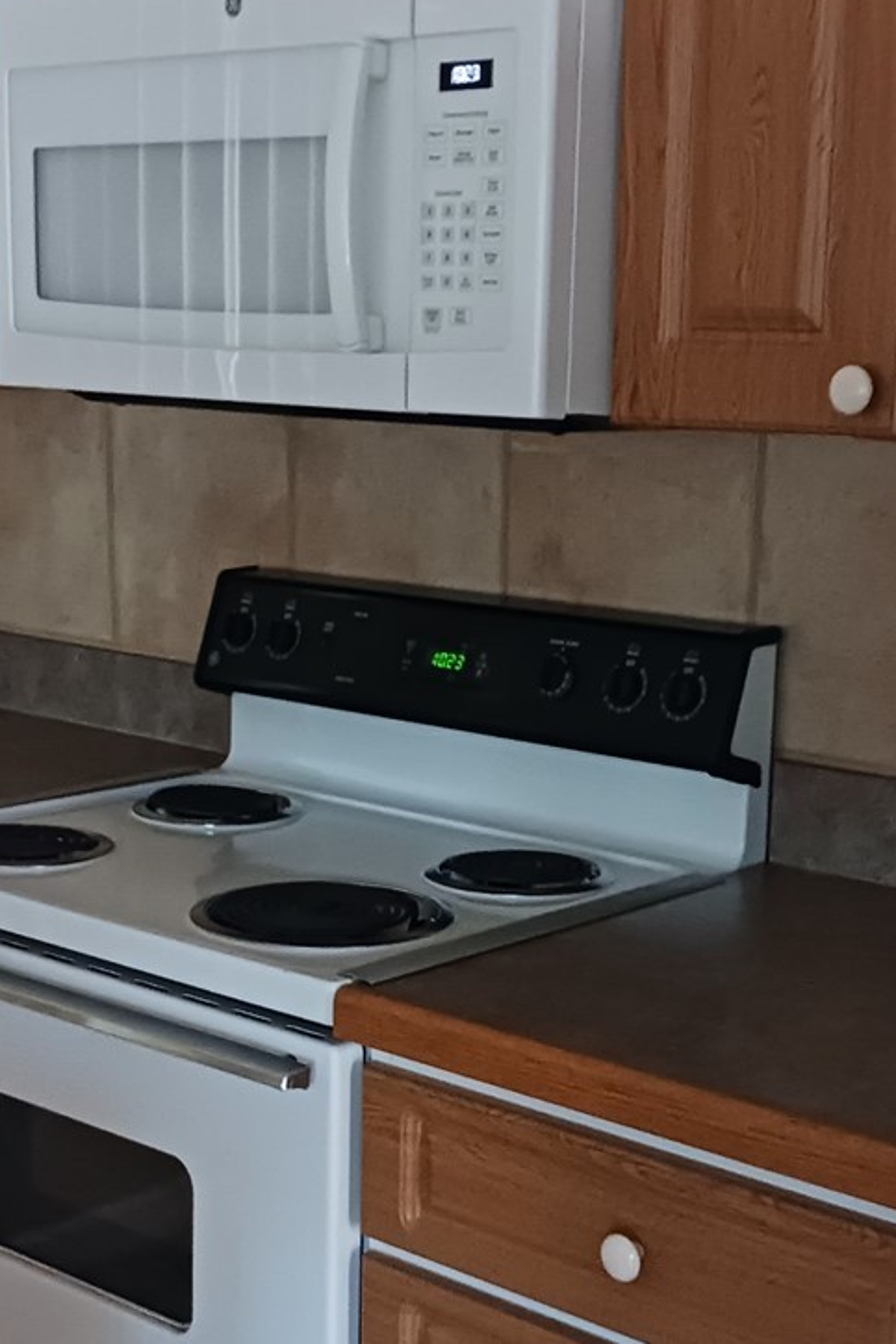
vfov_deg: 32.1
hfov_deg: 21.9
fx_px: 2316
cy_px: 886
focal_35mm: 62
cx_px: 429
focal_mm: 4
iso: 640
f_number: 1.8
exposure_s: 1/20
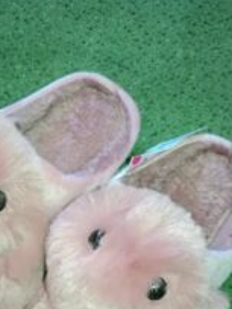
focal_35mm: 53
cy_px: 276
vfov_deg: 34.3
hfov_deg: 27.0
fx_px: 474
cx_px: 47
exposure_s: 1/20
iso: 640
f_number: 2
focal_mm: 4.04
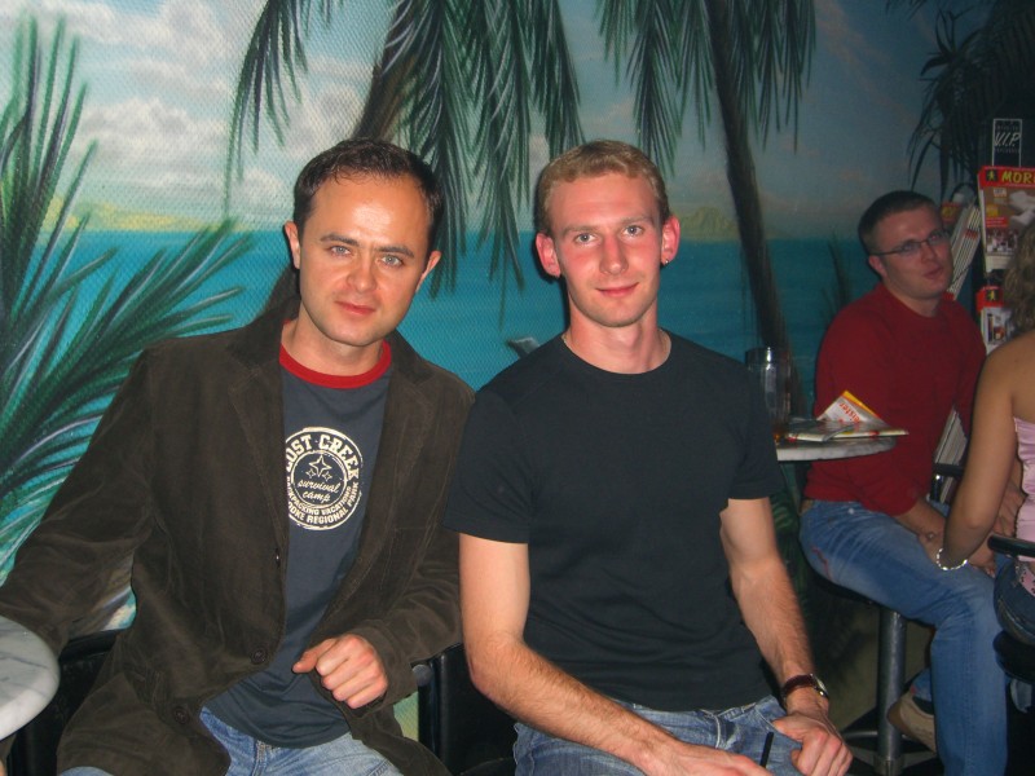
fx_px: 1375
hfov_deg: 41.2
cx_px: 518
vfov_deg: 31.5
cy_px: 388
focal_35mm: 46
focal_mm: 9.5
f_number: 3.1
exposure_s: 1/60
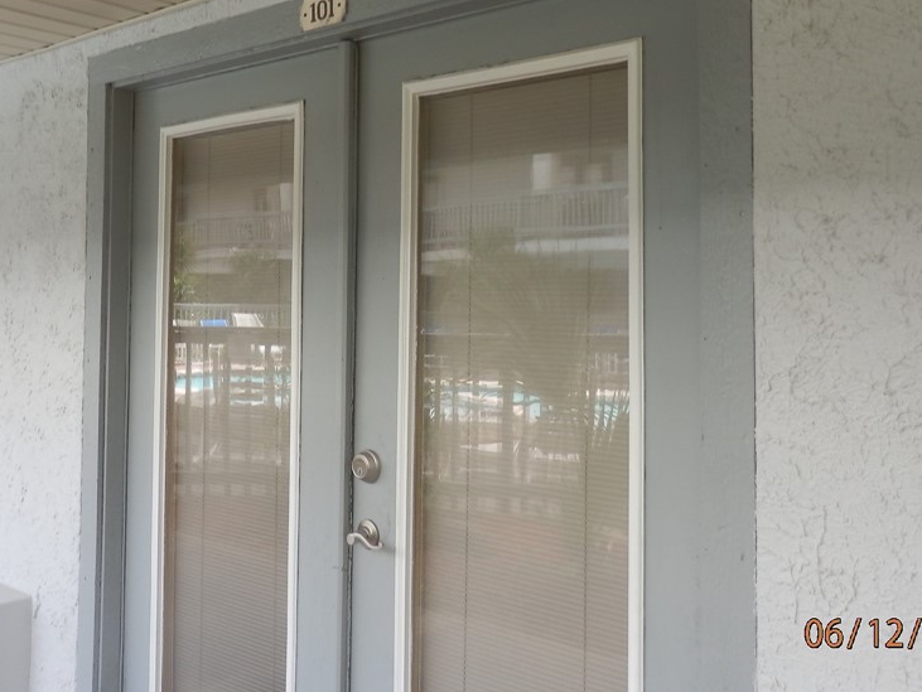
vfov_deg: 40.4
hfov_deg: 52.6
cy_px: 252
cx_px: 436
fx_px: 933
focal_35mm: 35
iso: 80
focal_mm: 4.5
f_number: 3
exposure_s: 1/80
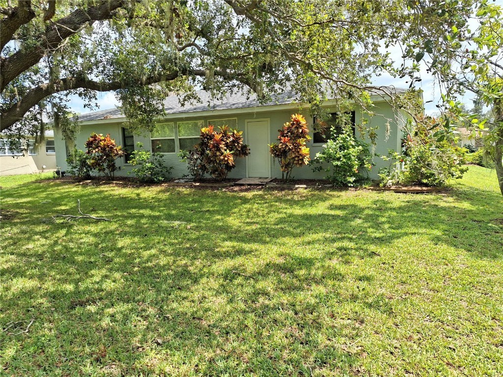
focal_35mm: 23
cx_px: 252
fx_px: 334
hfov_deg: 73.9
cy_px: 188
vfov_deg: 58.9
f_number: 1.8
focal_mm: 5.54
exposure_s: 1/1289
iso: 40
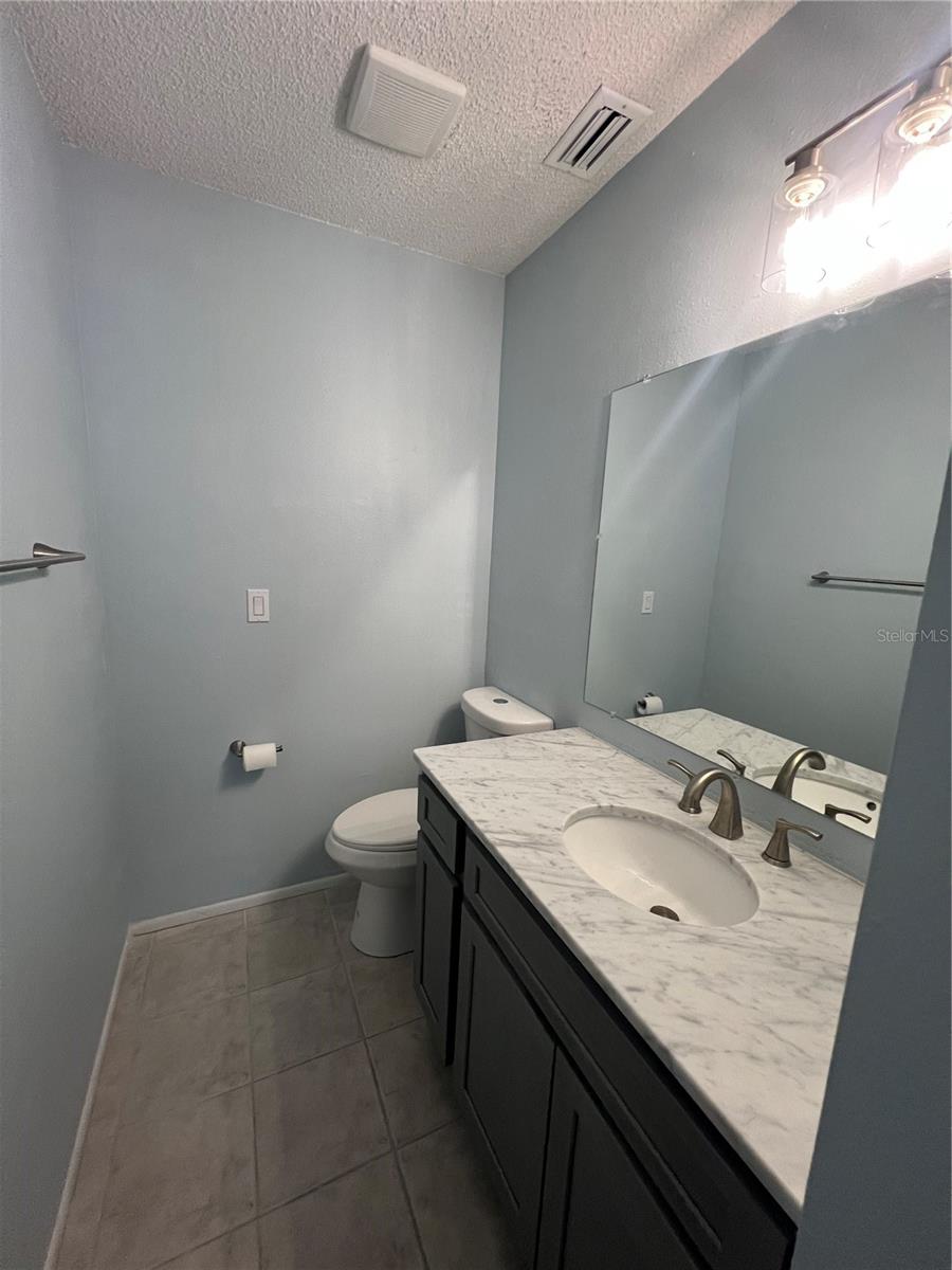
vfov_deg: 106.2
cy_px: 635
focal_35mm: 13
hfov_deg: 89.9
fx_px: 477
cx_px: 476
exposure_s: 1/120
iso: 250
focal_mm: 1.57
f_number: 1.8
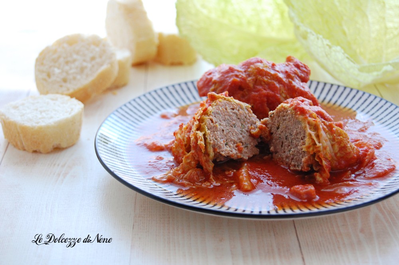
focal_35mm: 82
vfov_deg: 16.5
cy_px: 132
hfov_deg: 24.6
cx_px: 200
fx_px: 914
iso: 800
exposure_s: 1/15
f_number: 5.6
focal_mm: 55
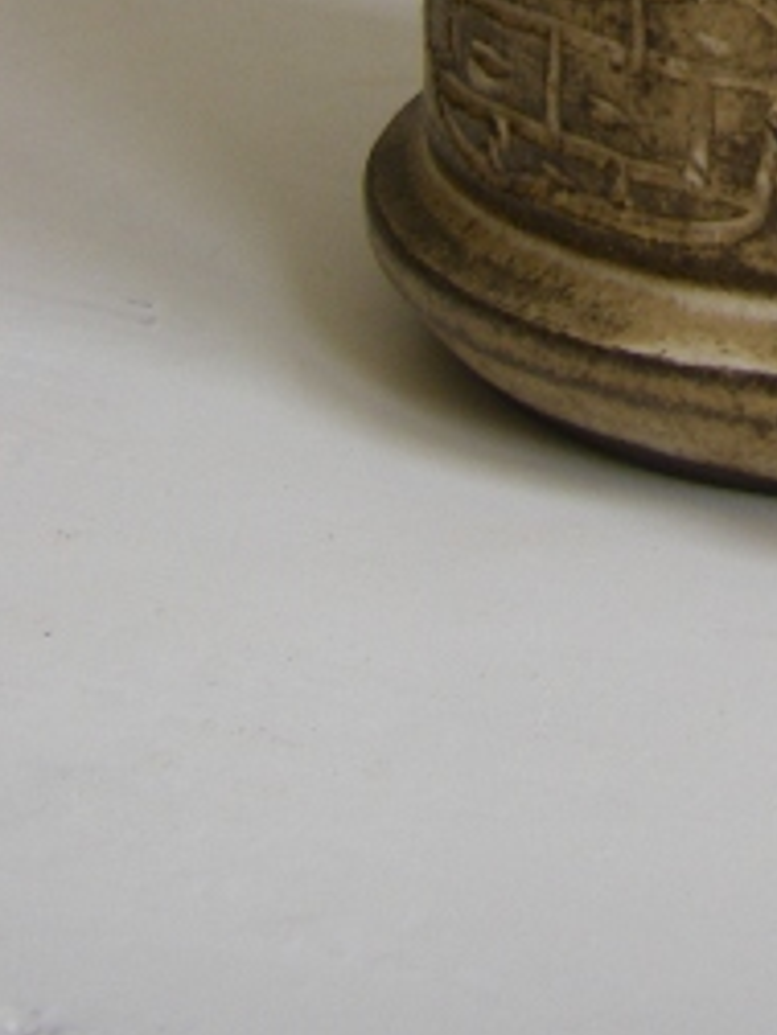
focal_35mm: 106
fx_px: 3172
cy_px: -177
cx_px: 925
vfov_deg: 17.7
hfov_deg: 13.6
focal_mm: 6.3
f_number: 3.5
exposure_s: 1/50
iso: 80
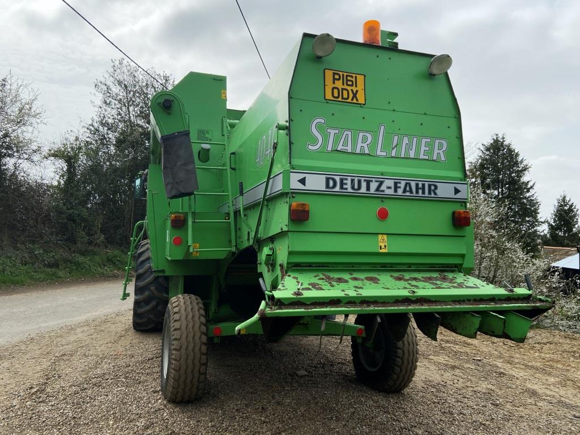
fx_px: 436
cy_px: 218
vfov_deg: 53.1
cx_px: 290
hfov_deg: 67.3
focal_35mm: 26
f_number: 1.8
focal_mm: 4.25
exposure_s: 1/1808
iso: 32
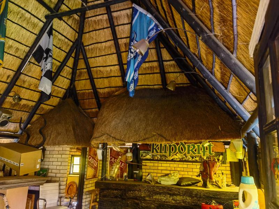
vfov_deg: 51.4
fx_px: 218
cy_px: 104
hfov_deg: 65.3
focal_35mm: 27
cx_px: 140
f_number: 1.9
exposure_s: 1/49.9
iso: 400
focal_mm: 6.67
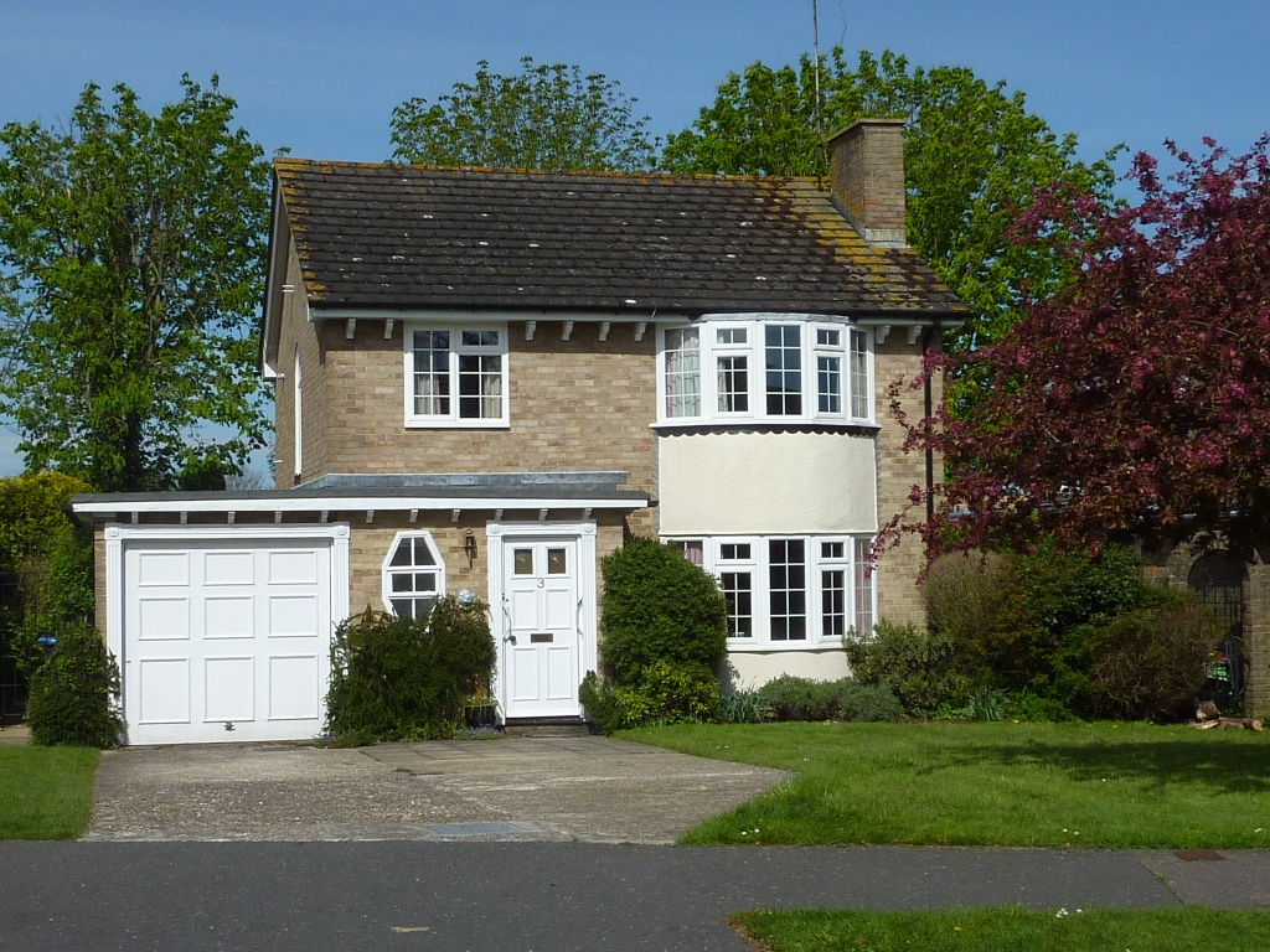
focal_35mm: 55
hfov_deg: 34.9
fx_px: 2018
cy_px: 476
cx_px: 635
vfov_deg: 26.6
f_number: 5.6
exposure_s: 1/800
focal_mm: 5
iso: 80
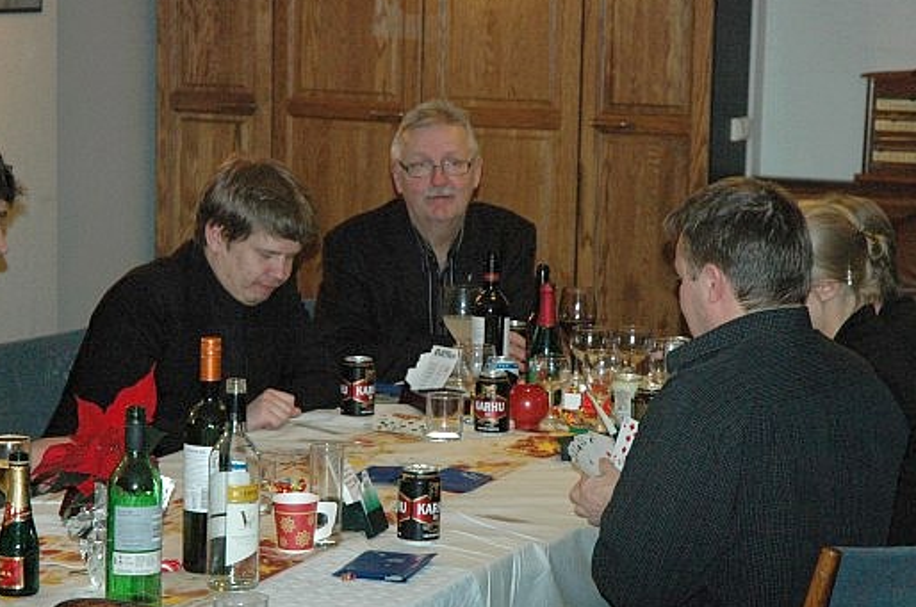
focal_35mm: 123
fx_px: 3125
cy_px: 315
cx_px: 487
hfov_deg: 16.7
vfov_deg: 11.1
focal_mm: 70
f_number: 5
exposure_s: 1/60
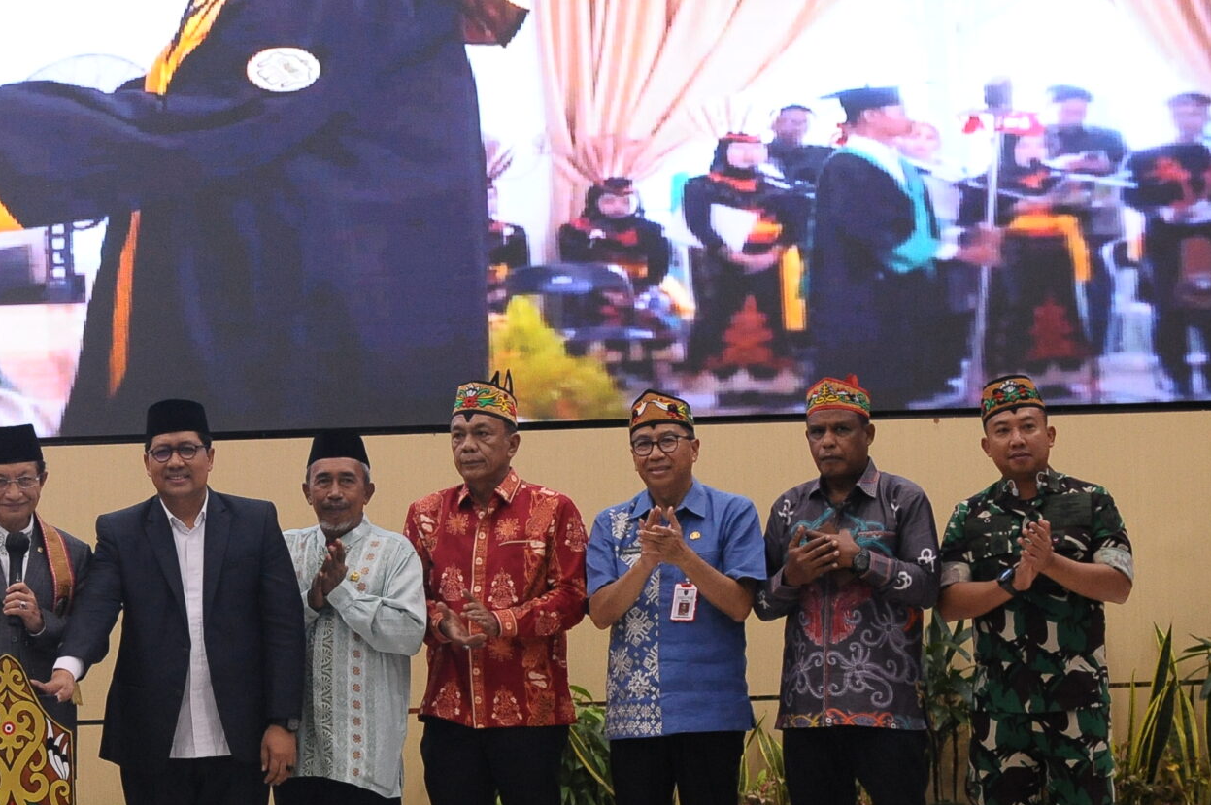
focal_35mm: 154
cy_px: 562
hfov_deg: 13.2
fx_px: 5176
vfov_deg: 8.9
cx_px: 27
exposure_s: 1/160
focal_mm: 75
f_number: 3.5
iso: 2000
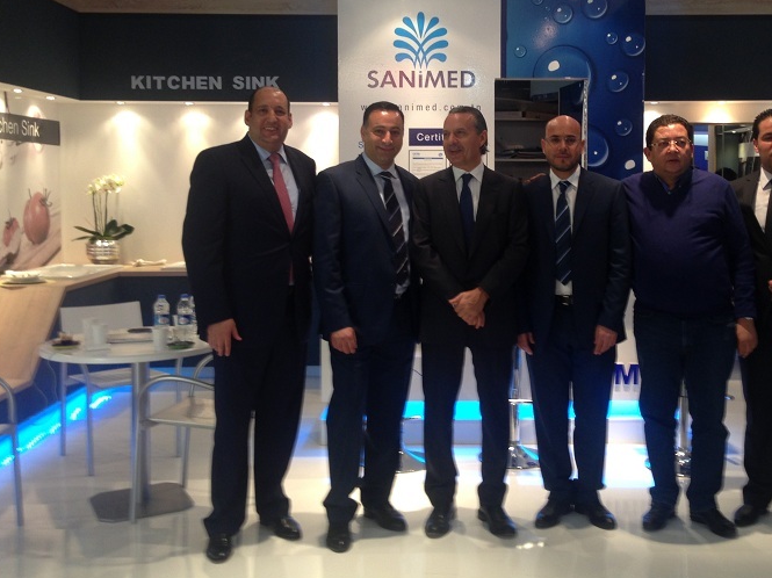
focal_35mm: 43
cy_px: 219
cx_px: 457
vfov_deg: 33.4
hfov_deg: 43.7
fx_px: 958
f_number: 2.4
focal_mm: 4.12
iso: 64
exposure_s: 1/20
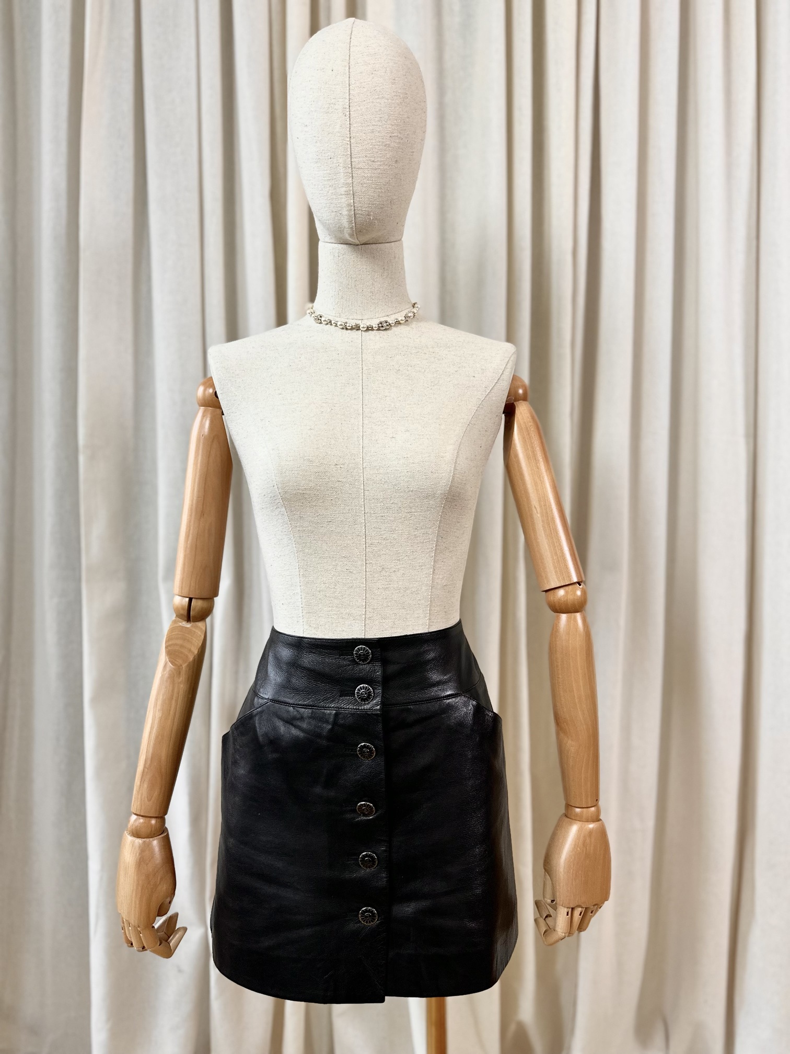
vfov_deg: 71.6
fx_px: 730
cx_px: 395
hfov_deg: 56.8
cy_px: 527
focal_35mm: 24
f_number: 1.78
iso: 200
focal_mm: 6.86
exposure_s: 1/100
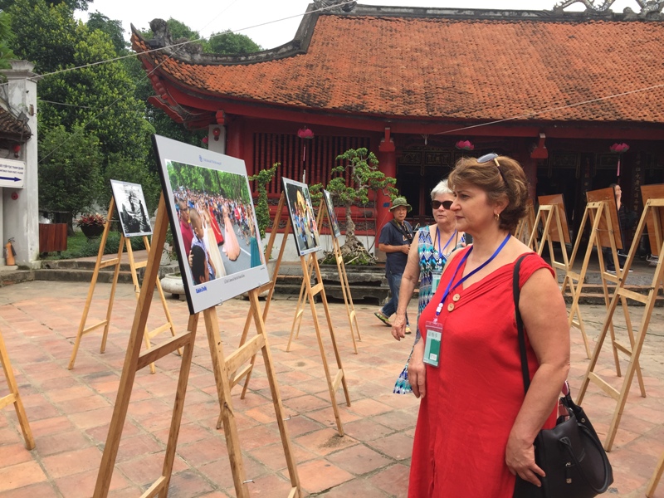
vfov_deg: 48.2
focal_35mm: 29
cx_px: 332
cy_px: 249
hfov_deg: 61.7
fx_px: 556
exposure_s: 1/439
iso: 32
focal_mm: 4.15
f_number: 2.2
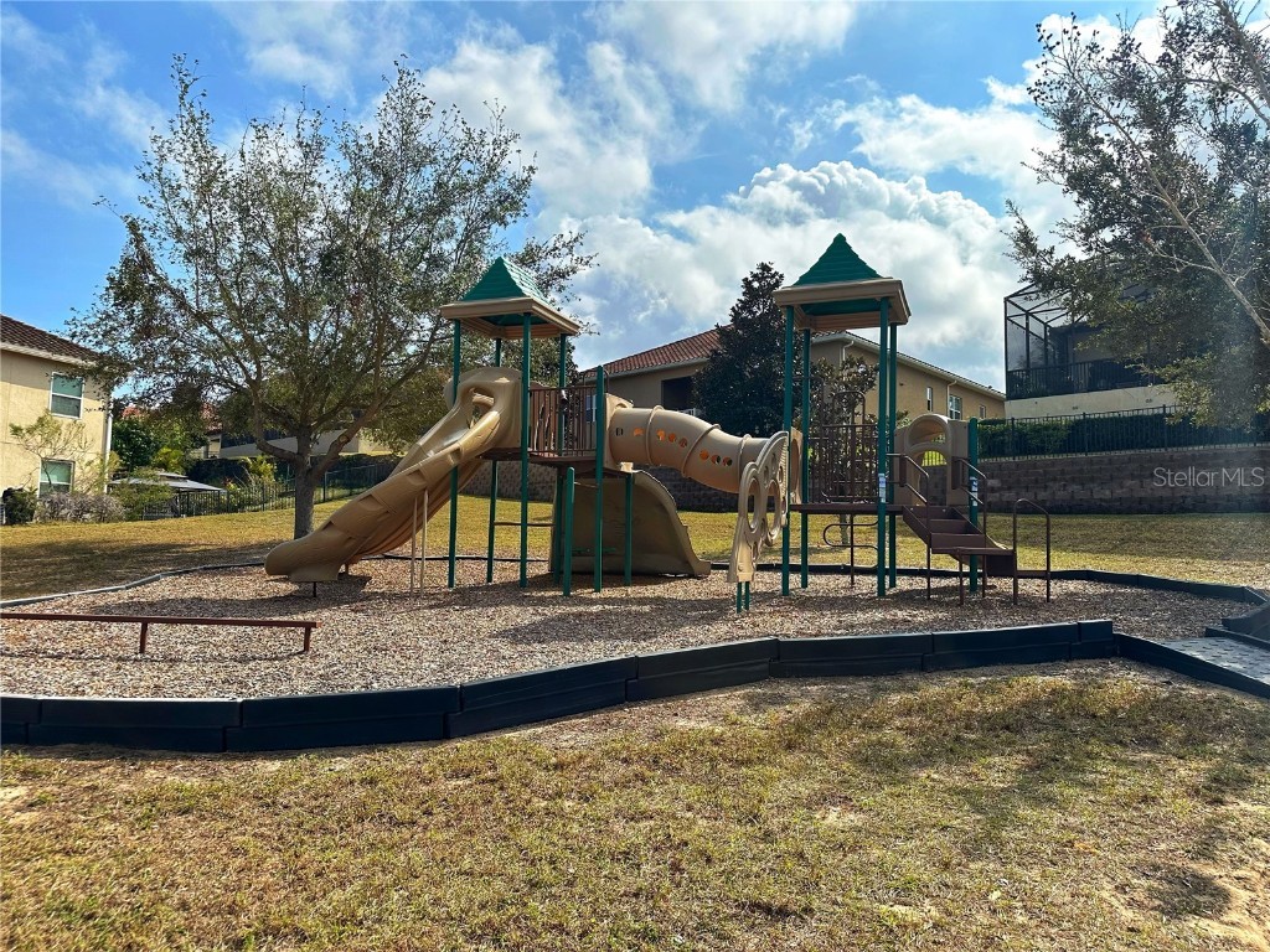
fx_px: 881
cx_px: 635
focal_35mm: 24
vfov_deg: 56.8
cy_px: 476
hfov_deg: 71.6
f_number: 1.78
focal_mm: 6.86
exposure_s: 1/5848
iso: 80
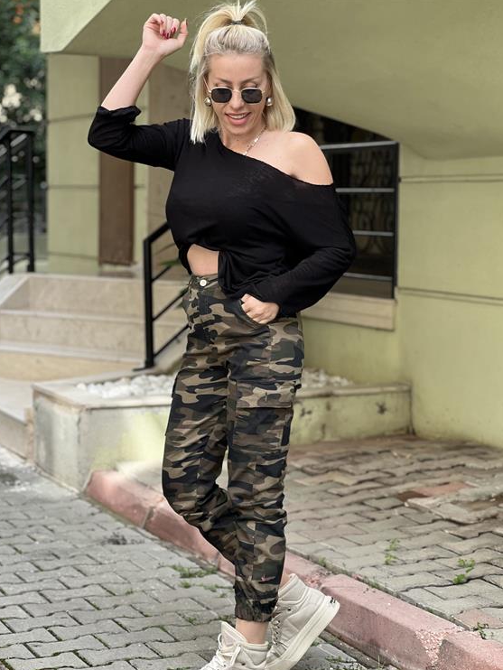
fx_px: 1607
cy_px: 358
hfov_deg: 17.8
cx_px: 257
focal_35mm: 83
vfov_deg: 23.5
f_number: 2.8
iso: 50
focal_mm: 9
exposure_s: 1/121
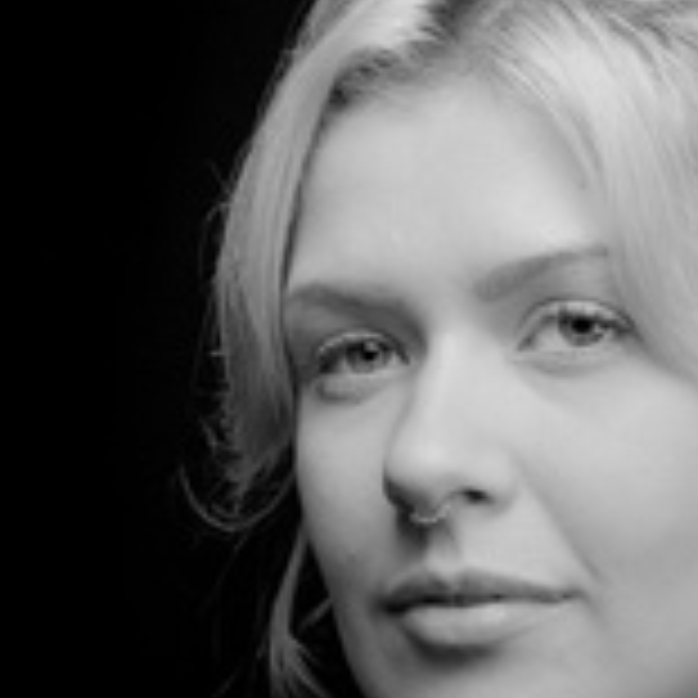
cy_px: 482
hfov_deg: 11.6
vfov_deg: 11.6
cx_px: 239
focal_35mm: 151
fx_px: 3445
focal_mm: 60
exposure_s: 1/200
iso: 50
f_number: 6.3
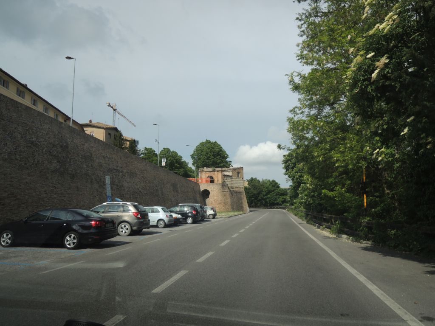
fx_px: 302
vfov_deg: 56.8
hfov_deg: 71.6
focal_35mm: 24
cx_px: 218
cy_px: 163
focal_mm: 4.3
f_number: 3.2
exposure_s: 1/1250
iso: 100
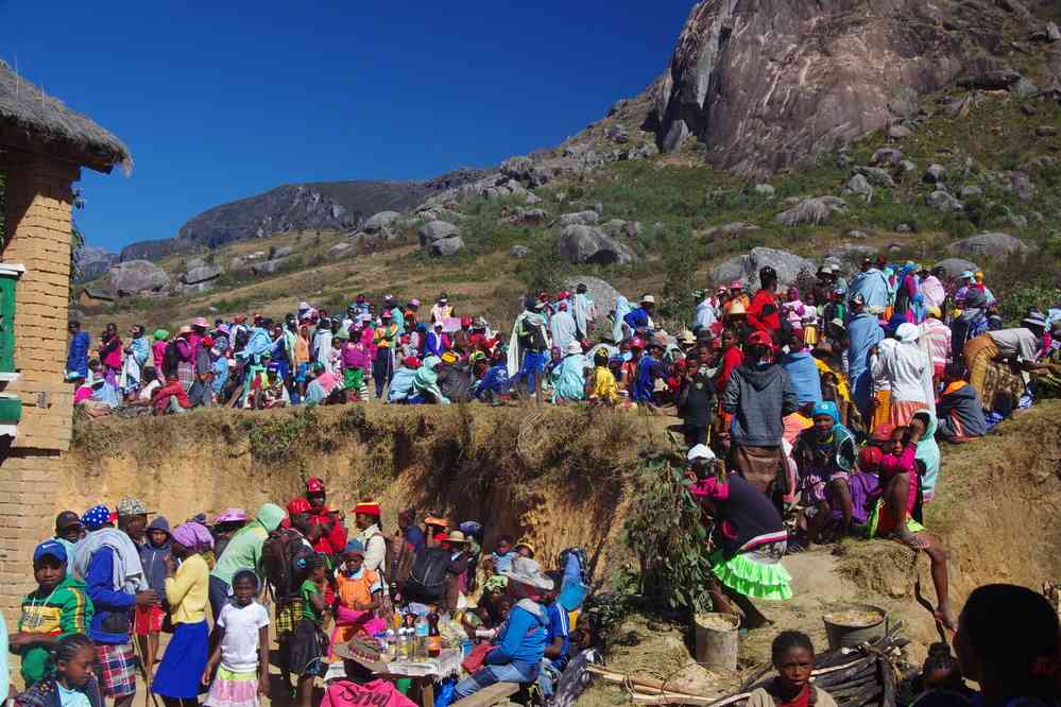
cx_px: 530
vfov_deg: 27.5
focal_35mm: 49
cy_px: 354
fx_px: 1444
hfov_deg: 40.3
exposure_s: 1/100
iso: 200
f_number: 11
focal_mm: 32.5
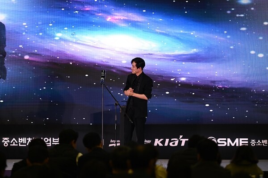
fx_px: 1302
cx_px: 134
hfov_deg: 11.8
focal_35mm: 175
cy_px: 89
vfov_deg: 7.8
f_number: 2.8
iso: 320
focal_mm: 175
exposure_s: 1/125
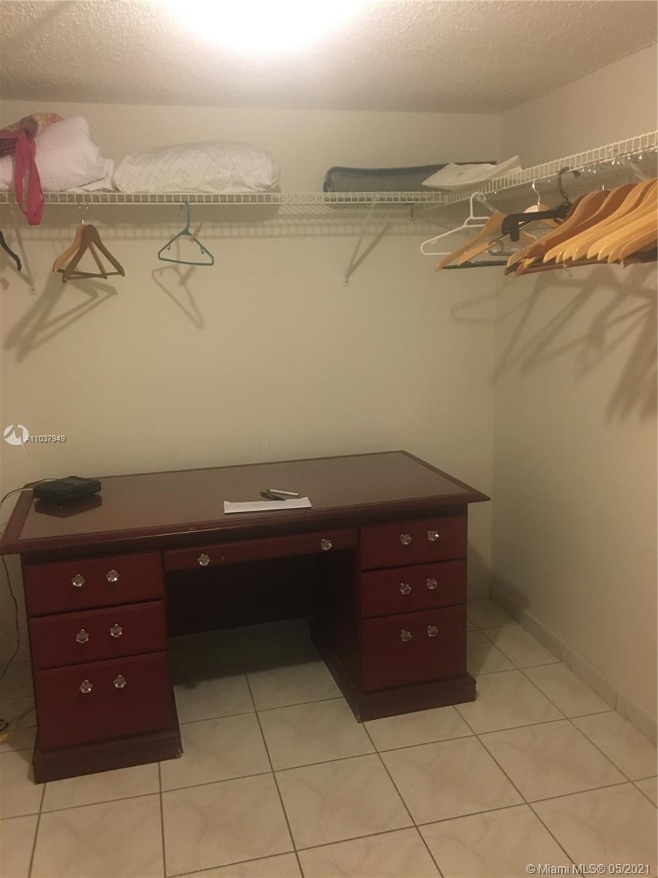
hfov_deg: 48.2
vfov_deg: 61.7
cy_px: 439
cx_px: 329
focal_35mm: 29
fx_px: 735
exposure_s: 1/10
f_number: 2.2
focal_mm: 4.15
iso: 80
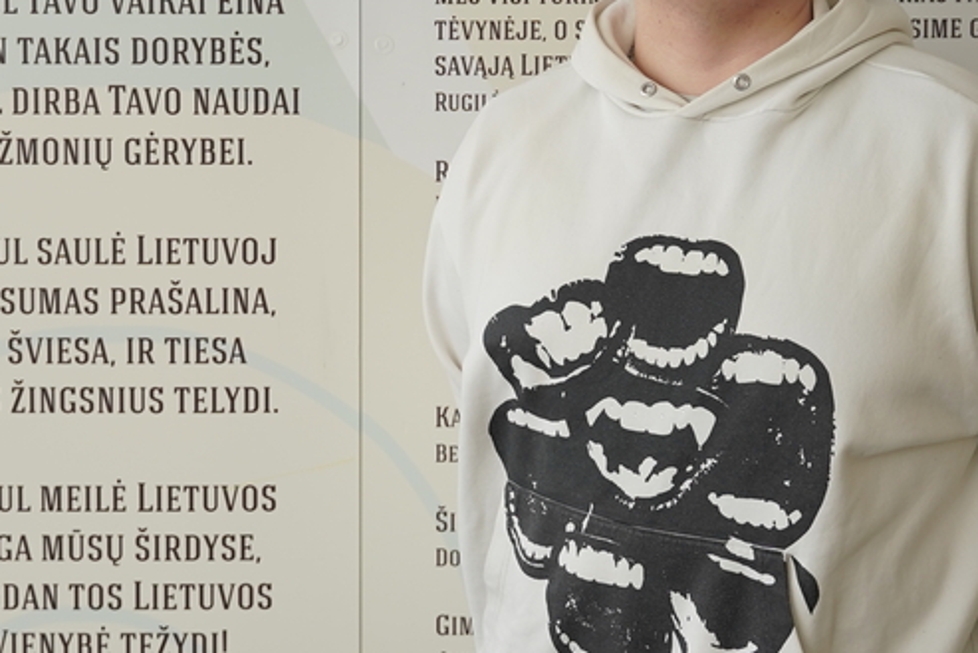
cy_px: 153
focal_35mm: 77
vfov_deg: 17.6
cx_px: 418
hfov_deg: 26.3
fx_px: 2092
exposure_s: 1/160
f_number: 4.5
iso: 250
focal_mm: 31
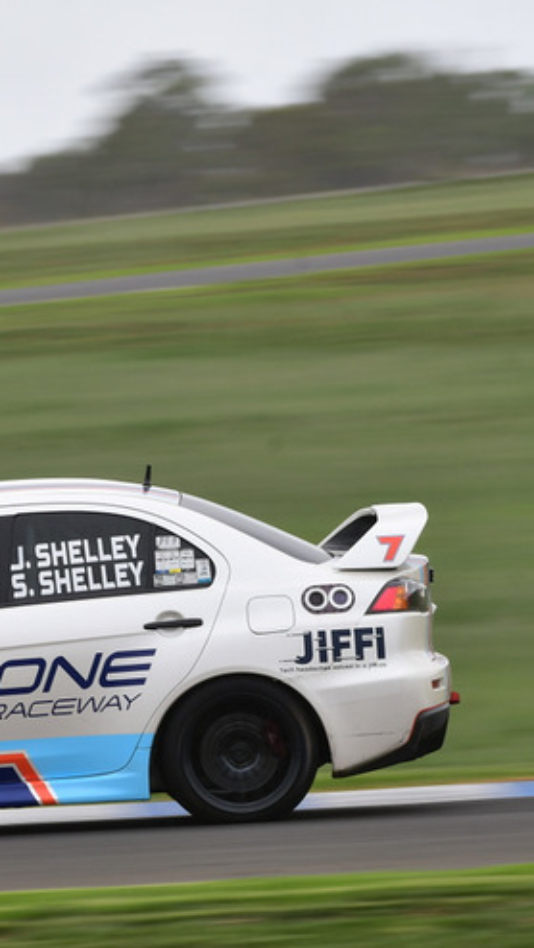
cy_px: 474
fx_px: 16659
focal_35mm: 662
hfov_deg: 1.8
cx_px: -125
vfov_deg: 3.3
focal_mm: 260
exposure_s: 1/160
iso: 160
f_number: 10
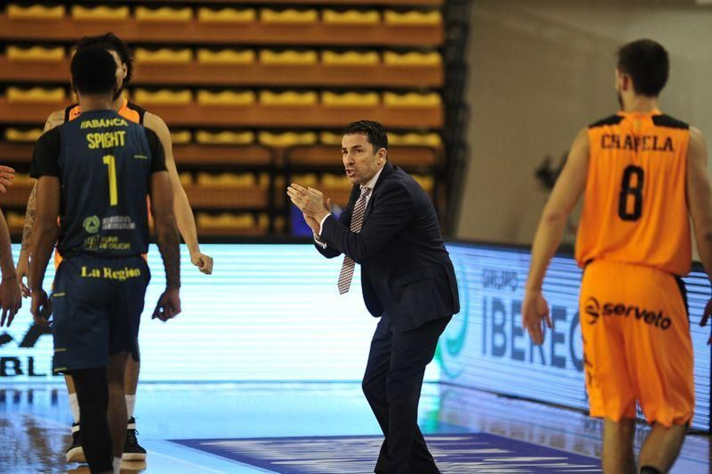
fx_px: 5928
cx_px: 356
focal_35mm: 300
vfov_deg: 4.6
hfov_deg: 6.9
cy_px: 237
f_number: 2.8
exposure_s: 1/1250
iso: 3200
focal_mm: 300
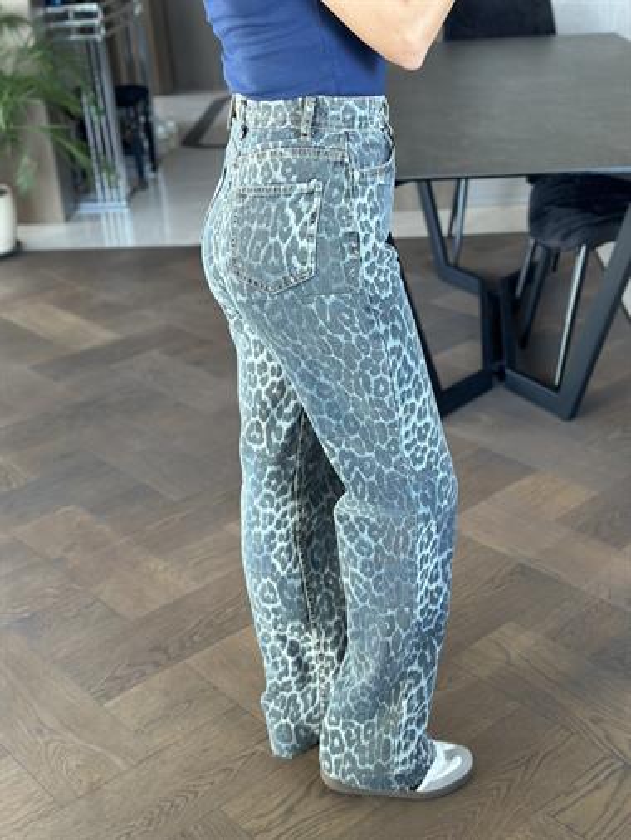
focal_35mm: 48
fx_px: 1166
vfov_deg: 39.6
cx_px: 316
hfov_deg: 30.3
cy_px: 420
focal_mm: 6.86
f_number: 1.78
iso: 200
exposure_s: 1/60
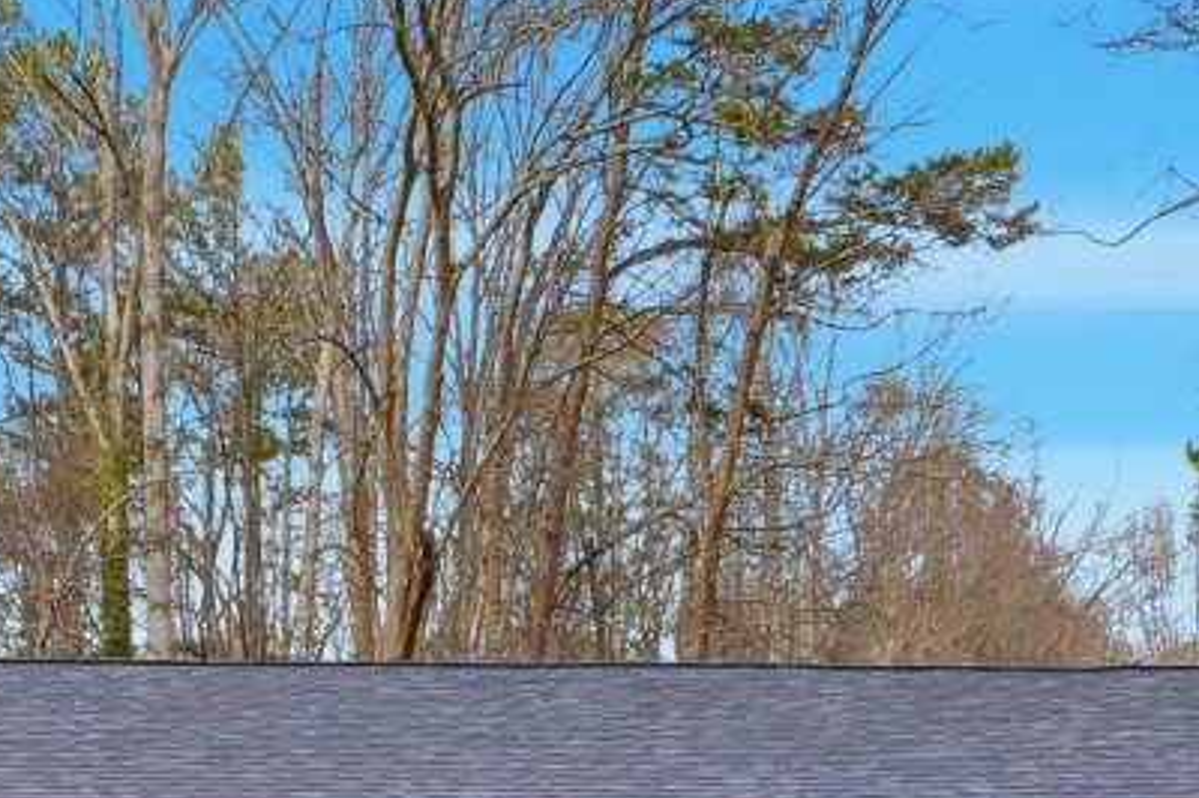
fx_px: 2496
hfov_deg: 26.3
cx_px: 171
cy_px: 1082
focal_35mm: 75
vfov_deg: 16.9
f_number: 11
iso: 320
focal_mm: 25
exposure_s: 1/1600
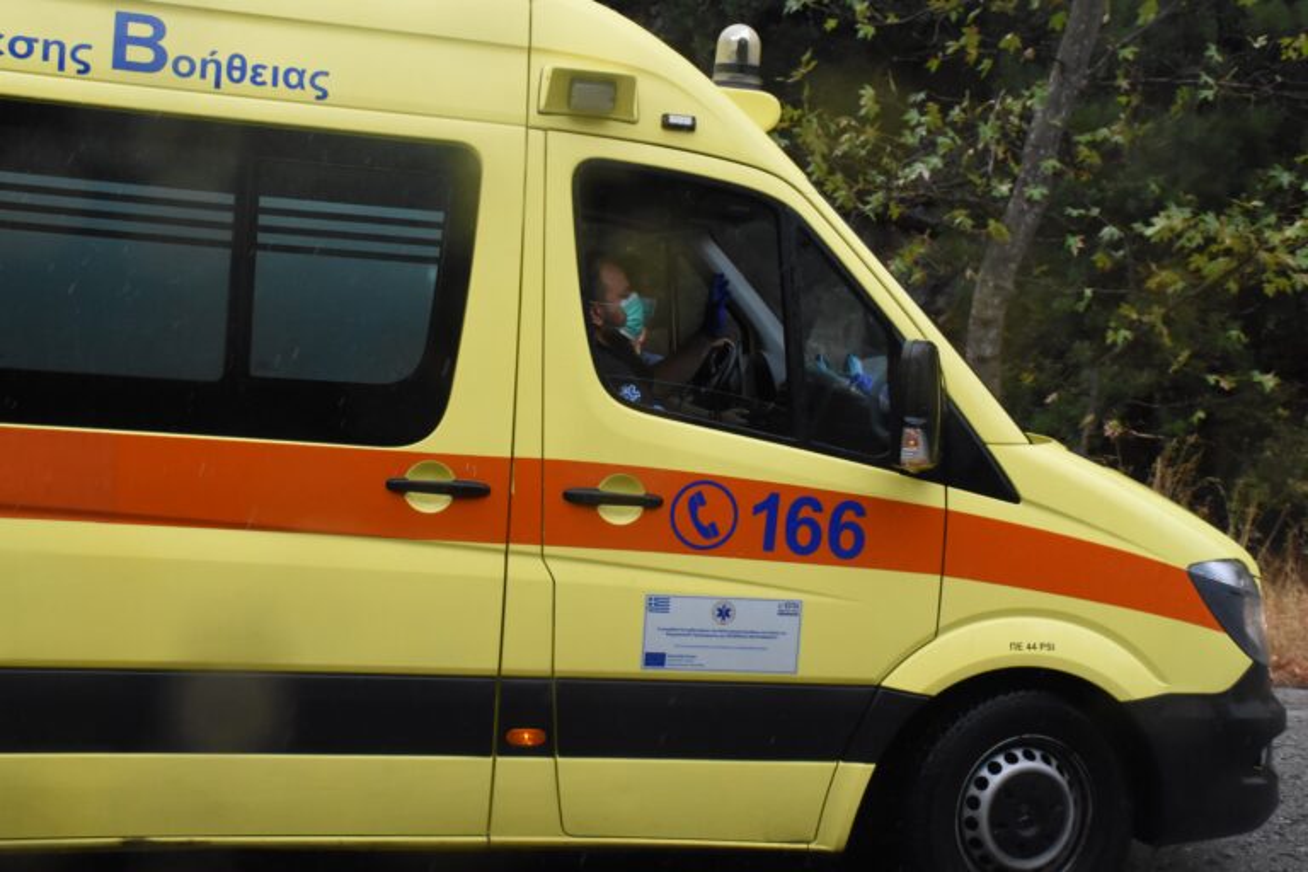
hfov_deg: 41.1
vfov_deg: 28.1
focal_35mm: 48
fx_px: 1744
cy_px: 436
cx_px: 654
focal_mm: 32
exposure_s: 1/640
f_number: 10
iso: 4000
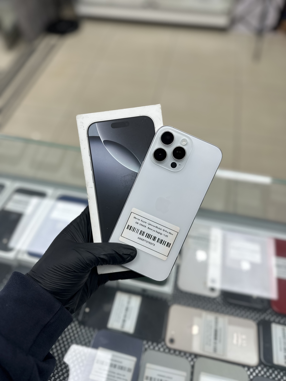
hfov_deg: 56.8
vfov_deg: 71.6
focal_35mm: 24
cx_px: 143
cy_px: 190
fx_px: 264
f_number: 1.78
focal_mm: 6.86
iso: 64
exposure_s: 1/146
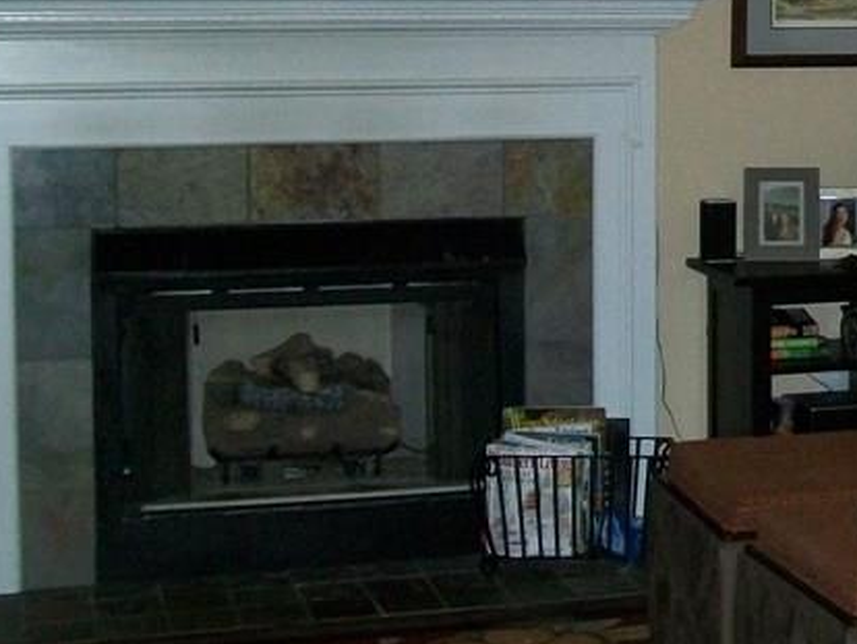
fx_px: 2205
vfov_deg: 16.4
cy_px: 54
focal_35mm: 89
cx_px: 903
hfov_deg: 21.1
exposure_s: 1/60
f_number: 2.7
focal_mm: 6
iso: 160
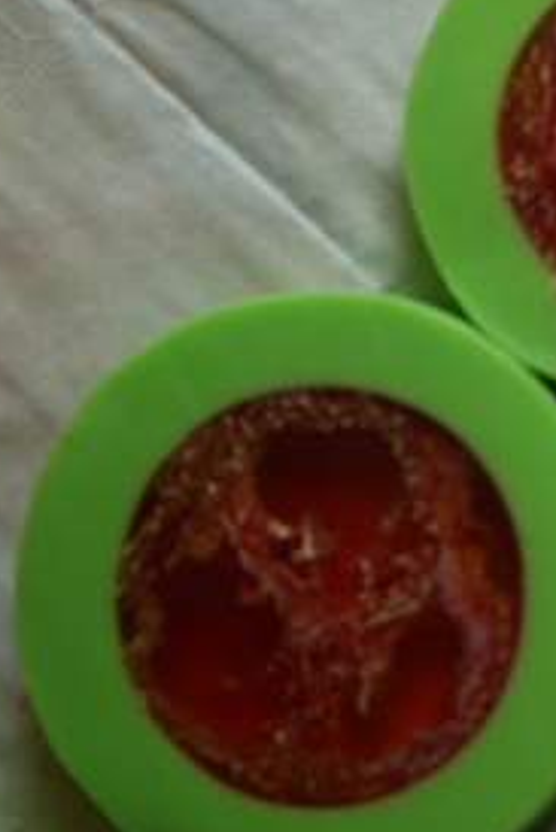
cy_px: 383
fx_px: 1504
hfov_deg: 19.9
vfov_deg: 30.9
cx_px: 635
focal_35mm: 65
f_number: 2.8
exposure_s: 1/9
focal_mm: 7.8
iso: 50
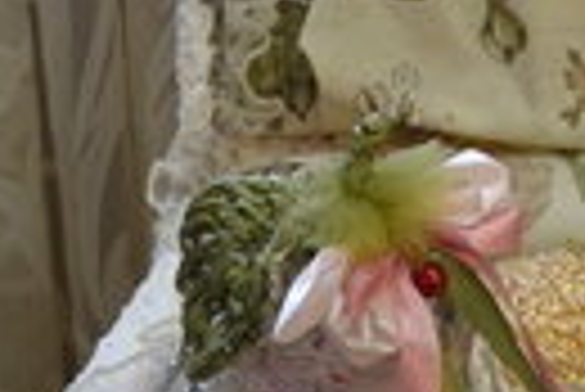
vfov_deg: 8.1
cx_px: 810
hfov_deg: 11.6
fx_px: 2782
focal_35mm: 171
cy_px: 196
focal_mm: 24
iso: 400
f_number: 4
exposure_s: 1/30
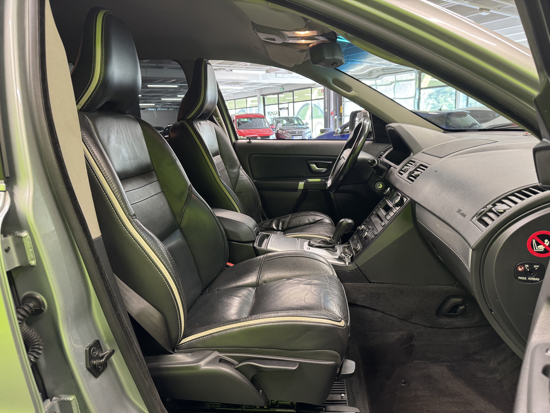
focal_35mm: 24
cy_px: 206
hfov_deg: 71.6
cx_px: 275
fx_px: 381
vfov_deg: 56.8
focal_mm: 6.76
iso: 320
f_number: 1.78
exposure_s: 1/50
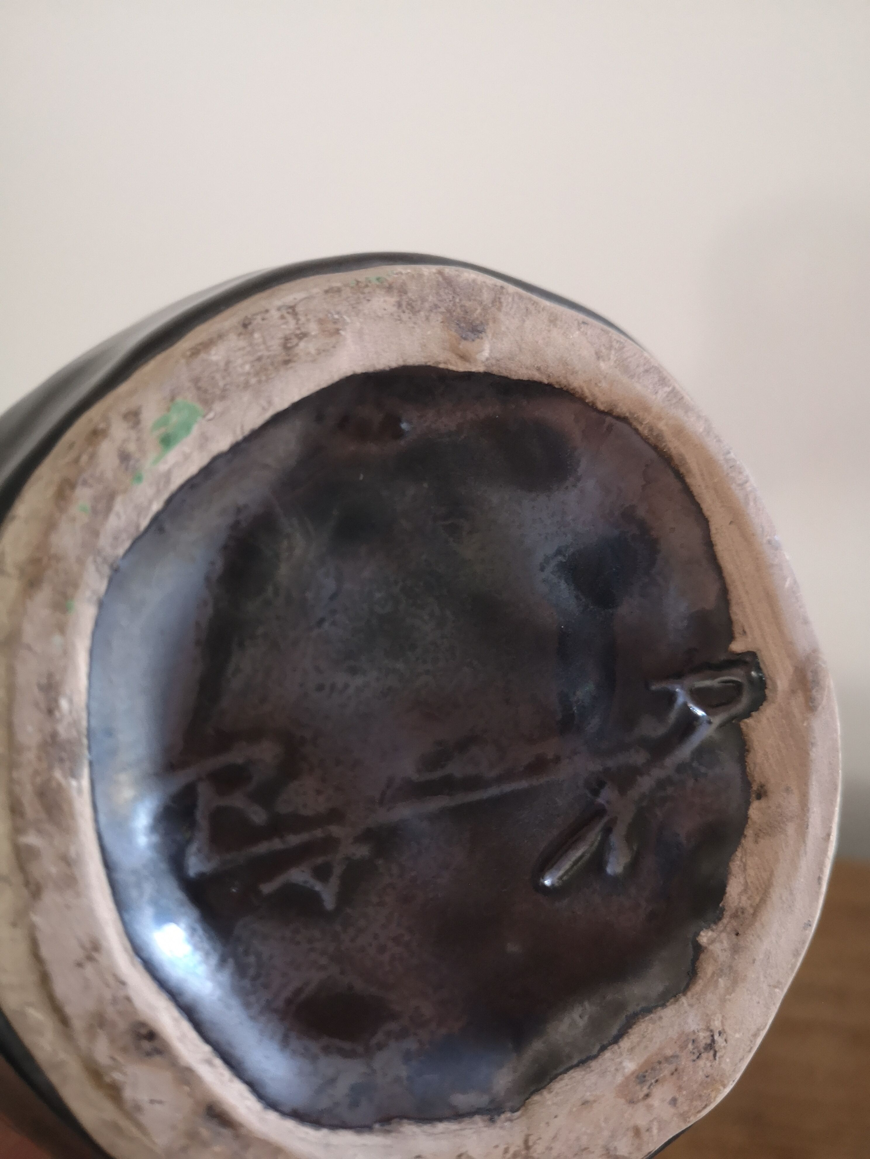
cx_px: 435
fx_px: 905
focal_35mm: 27
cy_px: 580
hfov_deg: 51.4
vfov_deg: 65.3
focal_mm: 3.95
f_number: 1.8
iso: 320
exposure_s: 1/33.3
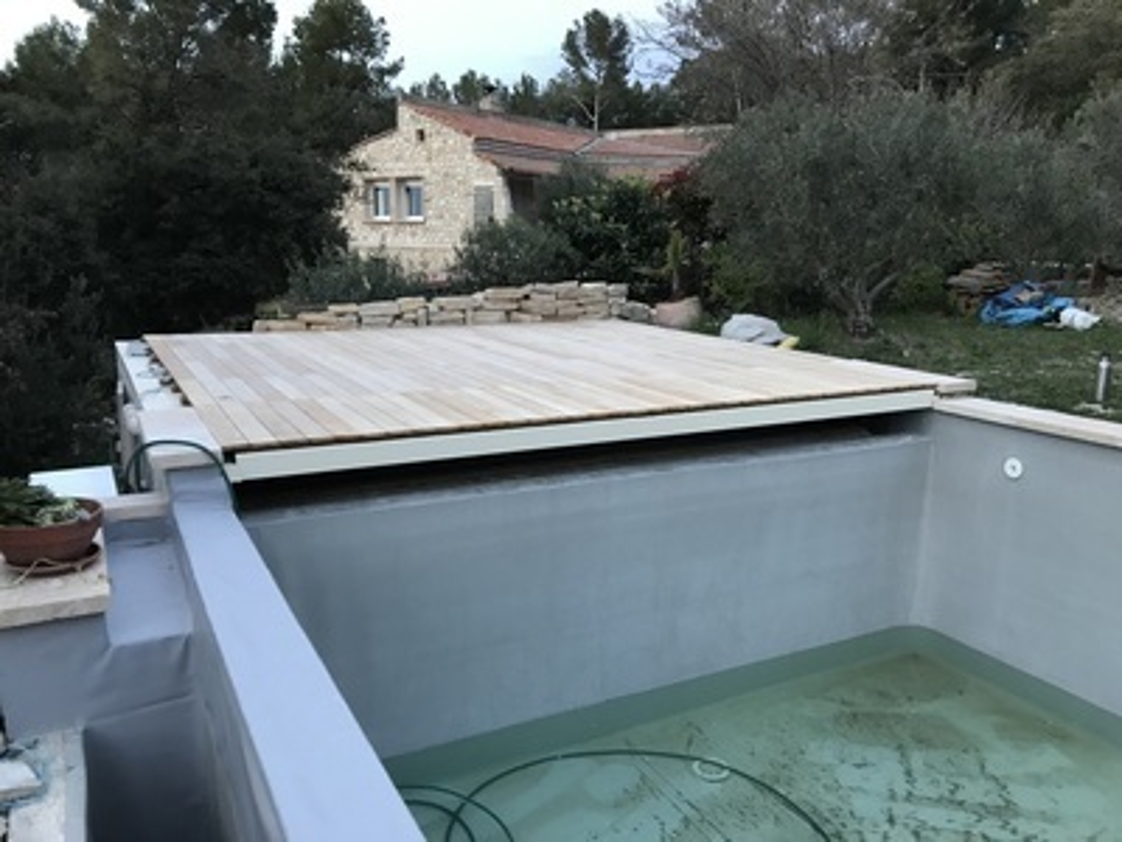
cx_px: 561
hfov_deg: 63.4
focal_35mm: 28
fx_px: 908
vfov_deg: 49.7
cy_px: 421
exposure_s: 1/17
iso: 40
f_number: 1.8
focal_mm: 3.99
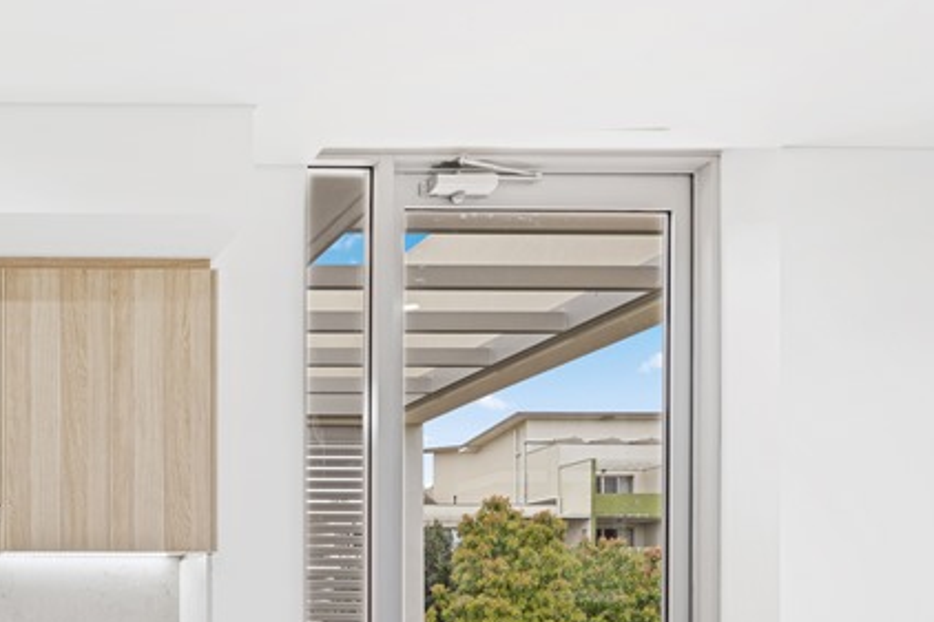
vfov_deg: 35.1
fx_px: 882
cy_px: 628
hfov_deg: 42.8
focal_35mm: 34
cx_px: -108
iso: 100
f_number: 9
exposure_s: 1.3
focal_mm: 14
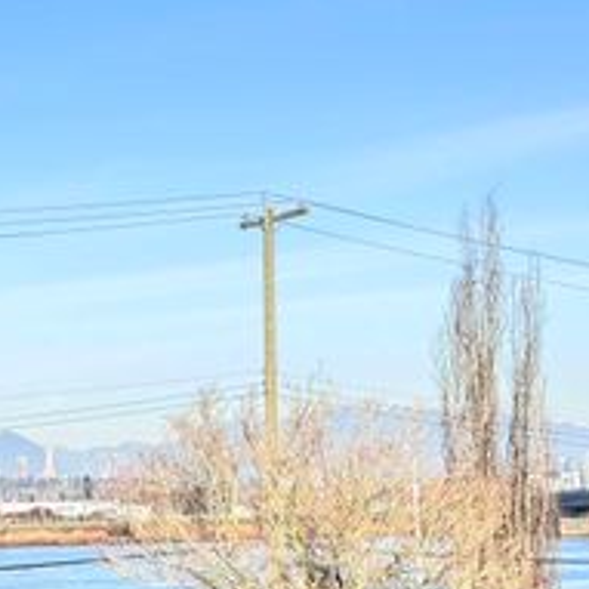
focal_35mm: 111
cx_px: -99
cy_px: 464
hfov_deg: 15.2
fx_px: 2137
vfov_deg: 15.6
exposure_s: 1/2415
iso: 64
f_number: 1.78
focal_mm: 6.76
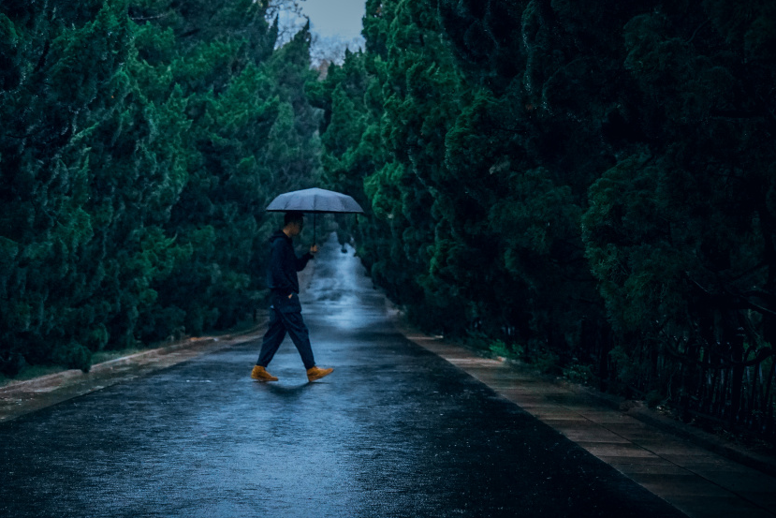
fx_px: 2107
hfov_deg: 20.8
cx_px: 239
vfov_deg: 14.0
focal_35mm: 98
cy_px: 185
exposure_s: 1/500
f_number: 2.8
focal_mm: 45
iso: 6400
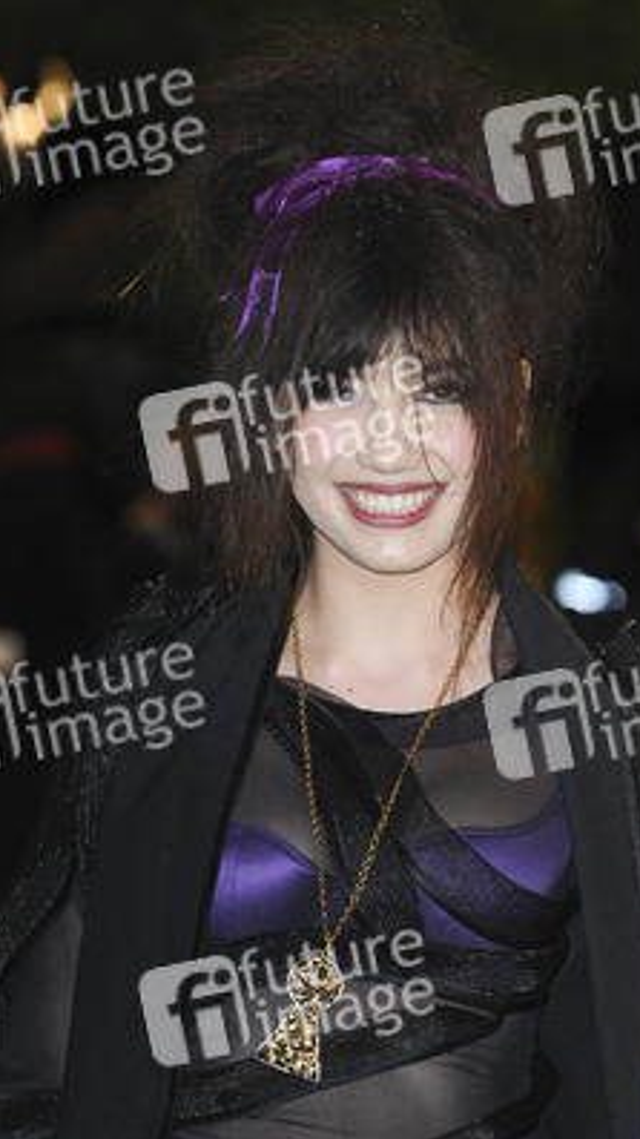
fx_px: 6221
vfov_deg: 10.5
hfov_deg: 5.9
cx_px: 372
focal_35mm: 206
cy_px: 568
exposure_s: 1/160
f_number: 5
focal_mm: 130
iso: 400
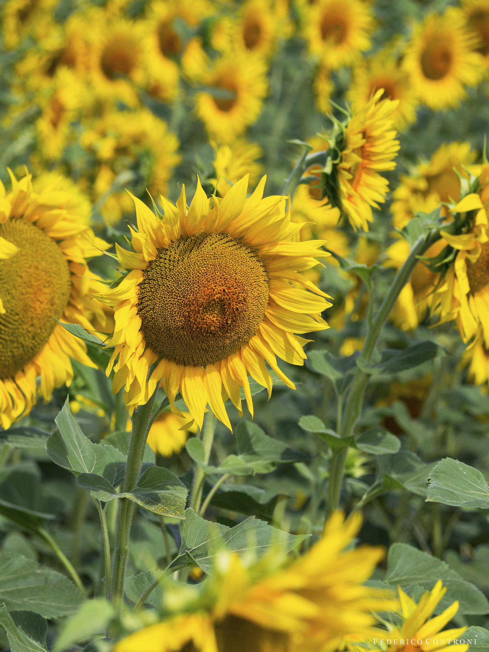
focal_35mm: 300
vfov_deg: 6.6
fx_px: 5651
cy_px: 326
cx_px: 244
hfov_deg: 5.0
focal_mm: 150
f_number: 8
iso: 200
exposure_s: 1/320
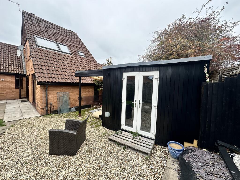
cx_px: 120
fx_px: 97
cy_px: 90
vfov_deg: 85.7
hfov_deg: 102.1
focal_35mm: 14
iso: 40
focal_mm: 2.22
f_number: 2.2
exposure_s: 1/364
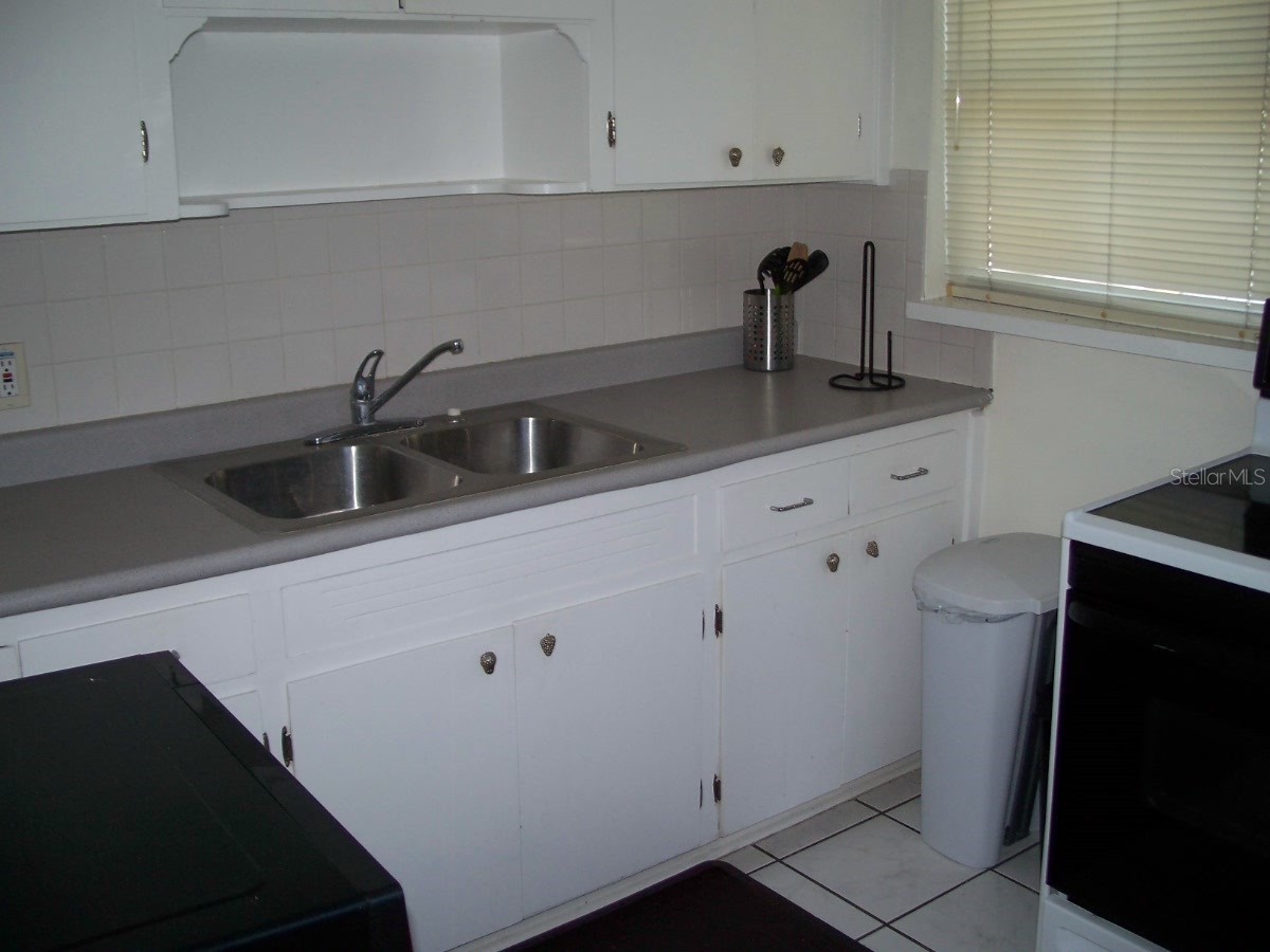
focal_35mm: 37
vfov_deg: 38.7
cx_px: 635
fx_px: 1357
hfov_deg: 50.1
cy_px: 476
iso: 200
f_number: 2.8
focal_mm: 7.8
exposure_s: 1/60
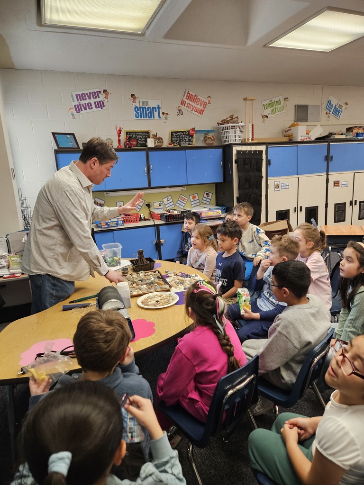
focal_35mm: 23
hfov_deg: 58.9
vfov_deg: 73.9
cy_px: 242
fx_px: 322
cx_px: 182
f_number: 1.8
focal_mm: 5.4
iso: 320
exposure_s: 1/120
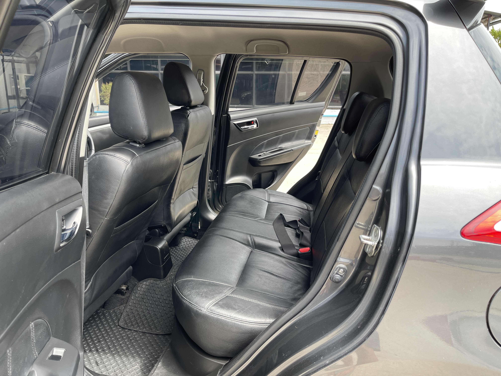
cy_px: 188
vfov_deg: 53.1
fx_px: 376
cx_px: 250
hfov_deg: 67.3
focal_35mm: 26
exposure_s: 1/332
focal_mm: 5.1
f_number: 1.6
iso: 32
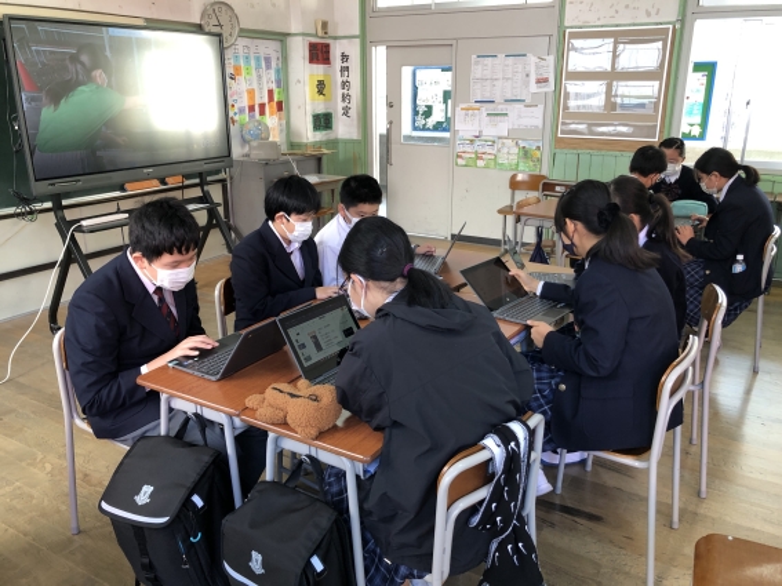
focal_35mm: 28
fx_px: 632
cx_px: 391
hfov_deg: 63.5
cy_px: 293
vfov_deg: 49.7
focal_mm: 3.99
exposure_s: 1/24
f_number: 1.8
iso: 32
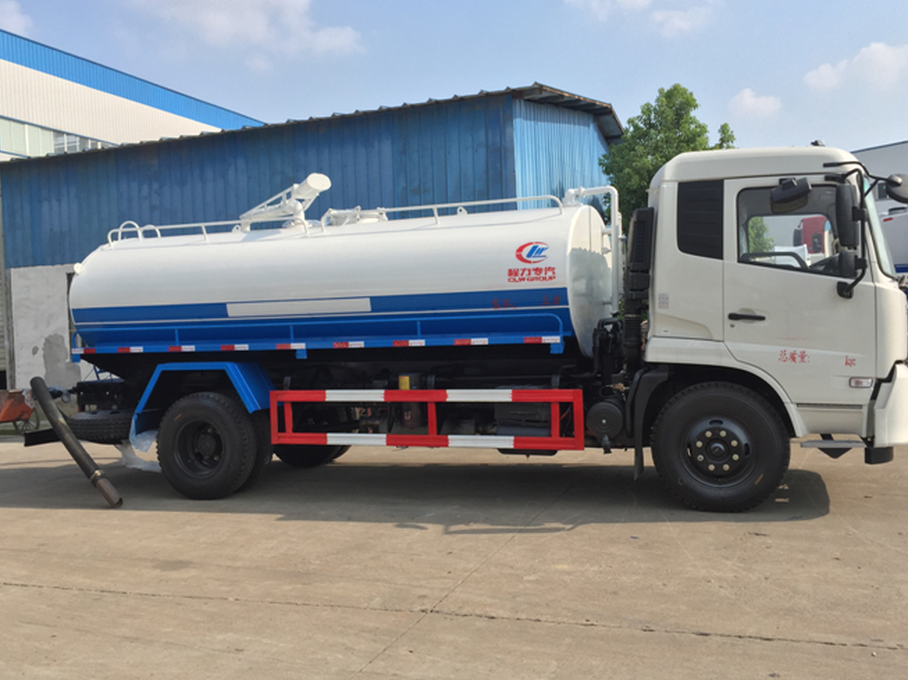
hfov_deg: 56.8
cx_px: 460
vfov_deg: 44.1
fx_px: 839
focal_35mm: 32
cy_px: 328
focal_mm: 4.15
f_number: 2.2
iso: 32
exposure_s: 1/1980
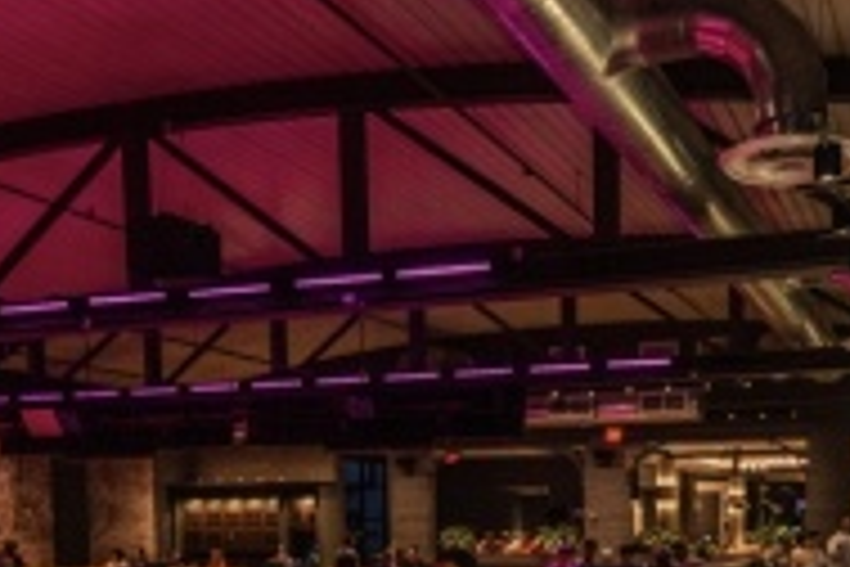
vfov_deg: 28.3
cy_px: 594
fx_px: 1039
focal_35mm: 44
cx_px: 598
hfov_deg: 43.6
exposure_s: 1/100
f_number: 4
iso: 2500
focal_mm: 16
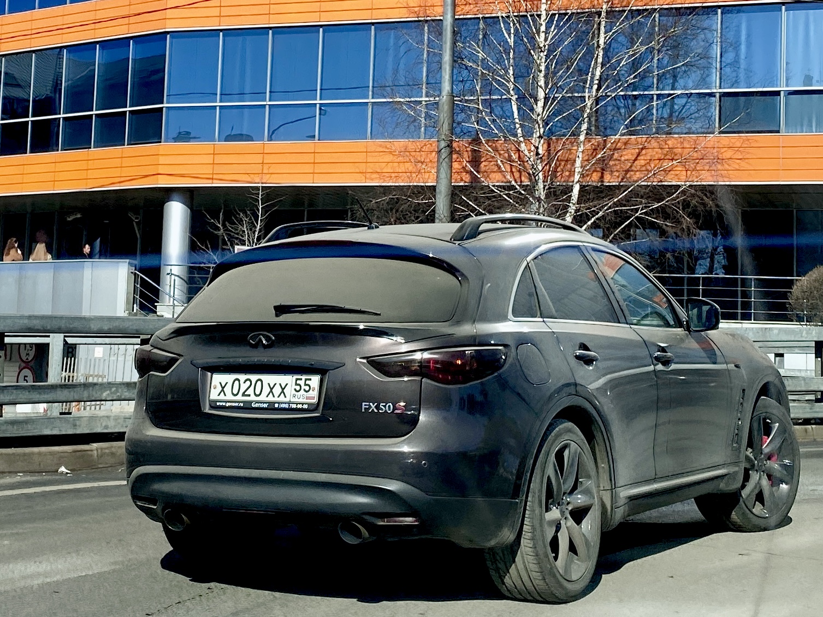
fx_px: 618
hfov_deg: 67.3
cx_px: 412
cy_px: 308
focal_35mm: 26
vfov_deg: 53.1
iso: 32
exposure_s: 1/1996
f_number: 1.8
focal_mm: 4.25
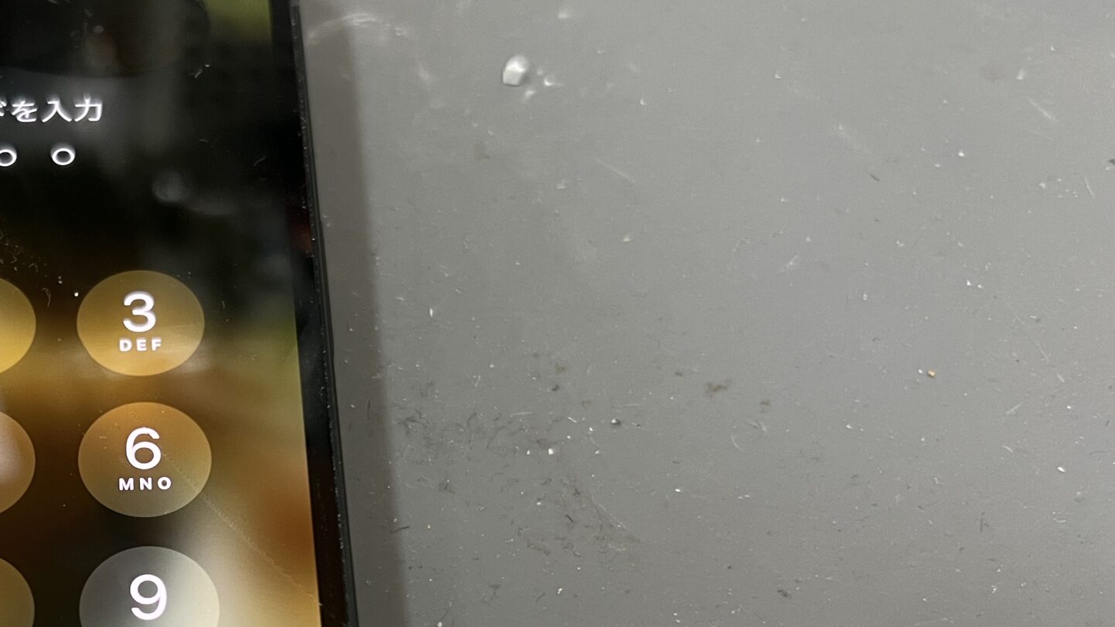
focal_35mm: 50
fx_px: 1478
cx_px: 137
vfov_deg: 23.3
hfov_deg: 38.8
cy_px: 570
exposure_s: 1/50
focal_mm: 5.7
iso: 200
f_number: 1.5
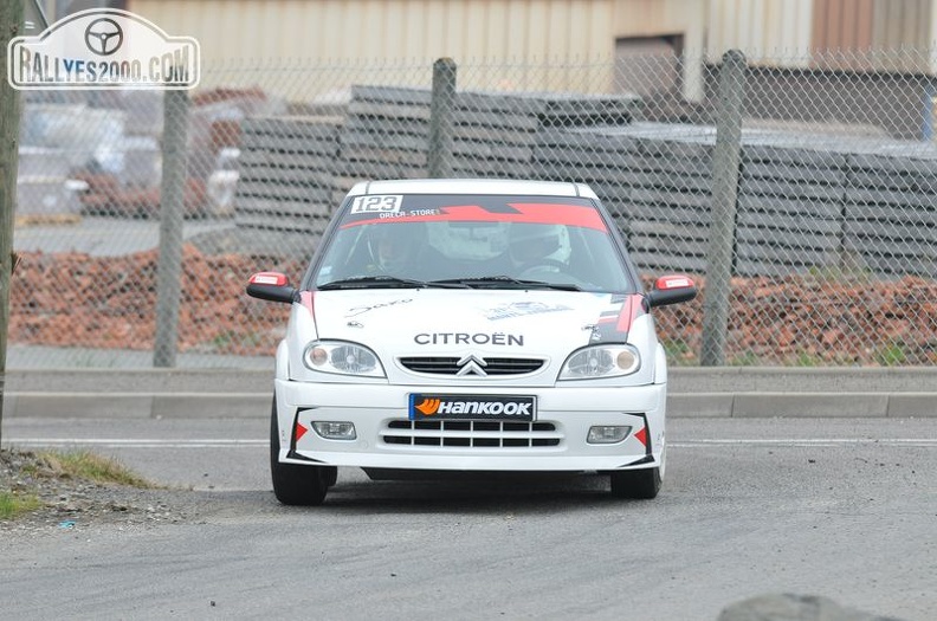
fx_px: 8184
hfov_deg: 6.6
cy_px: 310
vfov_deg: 4.3
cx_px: 468
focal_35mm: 315
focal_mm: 210
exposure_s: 1/800
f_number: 5.6
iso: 1250
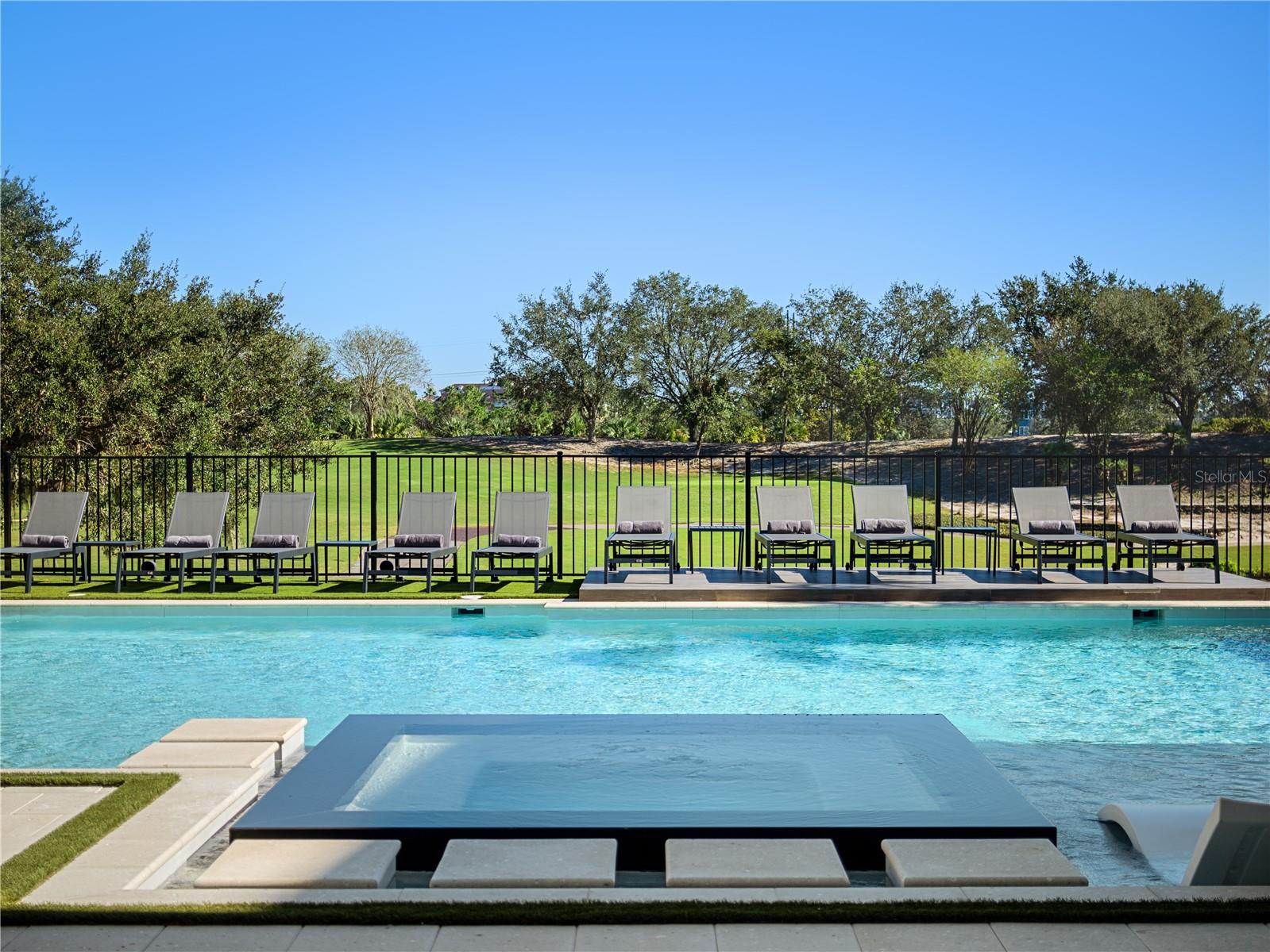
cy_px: 476
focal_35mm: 50
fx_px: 1835
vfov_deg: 29.1
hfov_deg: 38.2
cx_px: 635
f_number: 1.7
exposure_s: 1/2500
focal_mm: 25
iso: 100
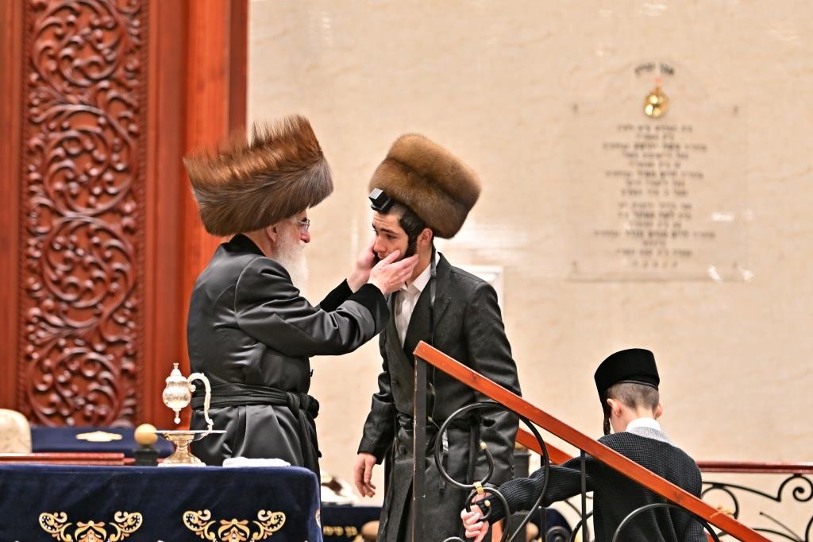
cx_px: 406
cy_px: 271
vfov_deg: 6.8
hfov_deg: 10.2
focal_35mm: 202
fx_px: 4560
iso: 320
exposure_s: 1/160
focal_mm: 135
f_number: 2.8
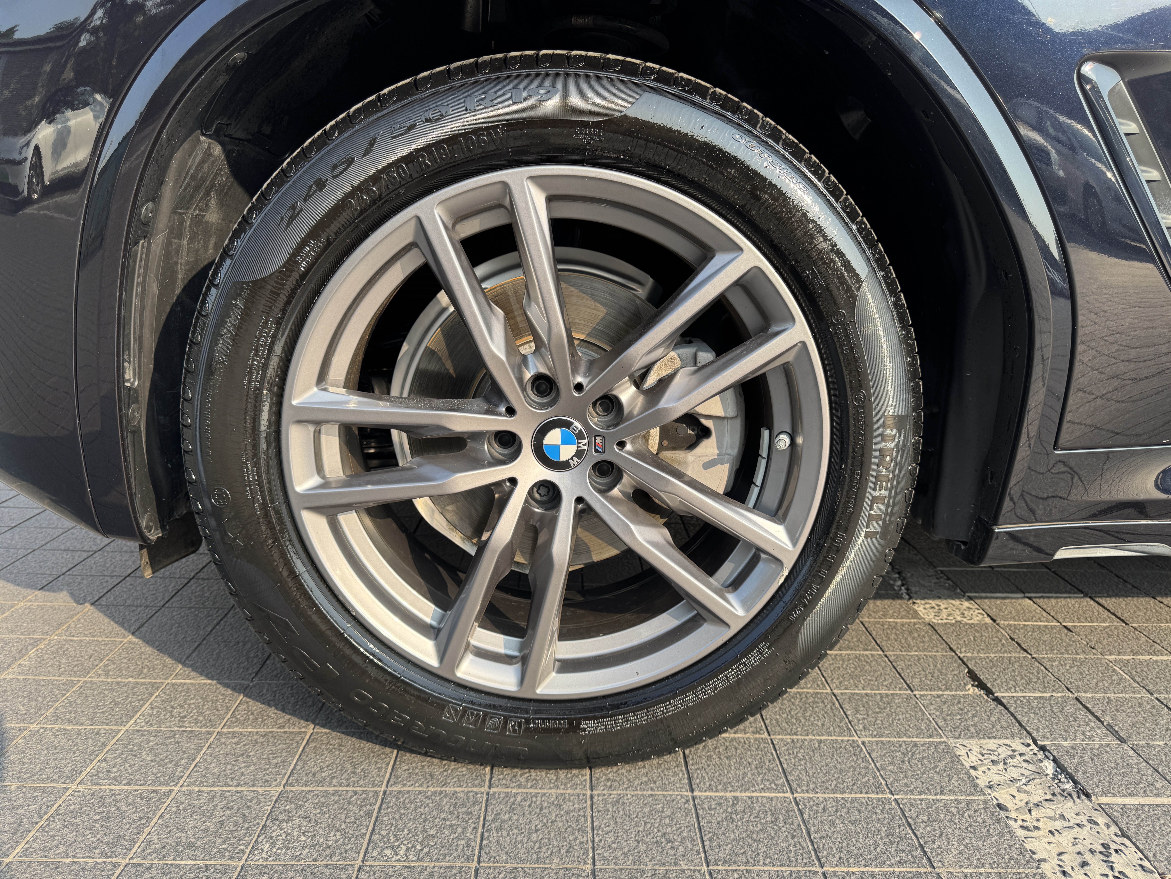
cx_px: 586
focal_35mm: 24
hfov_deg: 71.6
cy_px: 440
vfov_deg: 56.8
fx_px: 812
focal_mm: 6.76
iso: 80
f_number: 1.78
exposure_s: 1/864
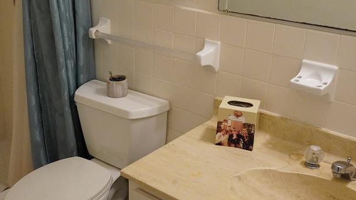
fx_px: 434
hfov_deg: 44.4
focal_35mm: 46
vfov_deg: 26.0
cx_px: 149
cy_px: 97
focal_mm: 18
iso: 4000
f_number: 3.5
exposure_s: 1/160
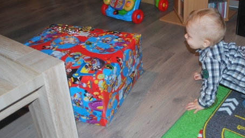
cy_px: 48
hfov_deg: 44.1
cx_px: 158
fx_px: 299
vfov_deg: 25.9
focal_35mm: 46
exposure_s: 1/60
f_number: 4
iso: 200
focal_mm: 22
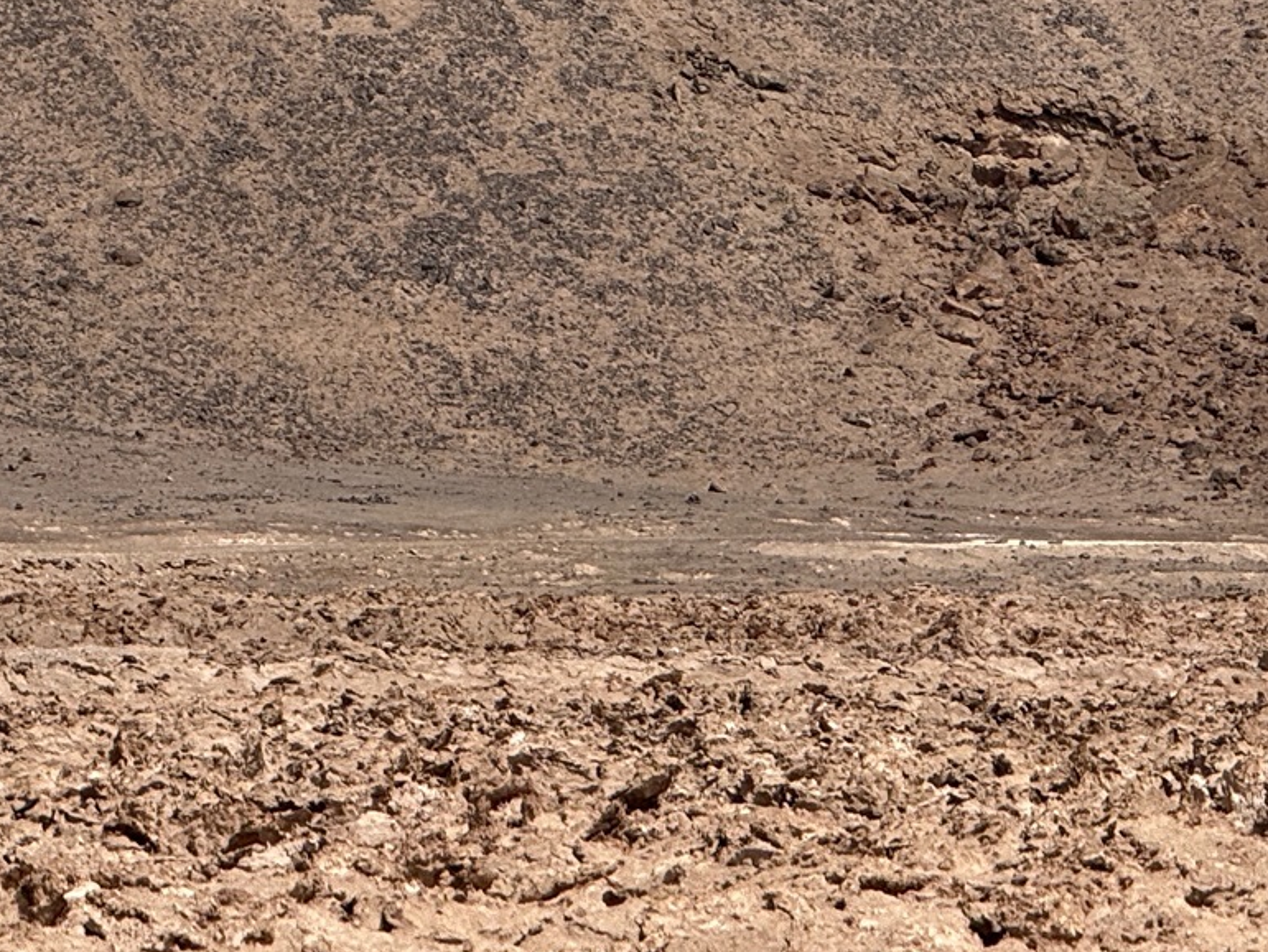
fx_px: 11506
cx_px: 906
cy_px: -267
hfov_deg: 6.3
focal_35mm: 314
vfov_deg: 4.7
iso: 50
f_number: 2.8
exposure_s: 1/3344
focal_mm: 15.66
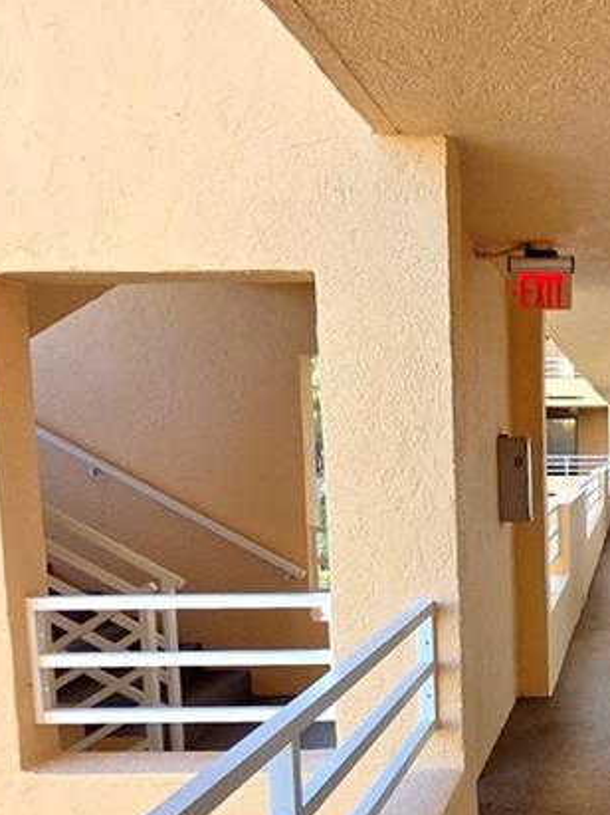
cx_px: 644
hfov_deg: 33.6
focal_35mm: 38
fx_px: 893
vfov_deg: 48.3
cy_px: 533
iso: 100
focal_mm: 2.2
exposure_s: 1/359
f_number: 1.9
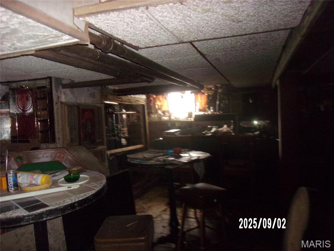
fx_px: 261
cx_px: 167
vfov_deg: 51.4
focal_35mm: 27
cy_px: 126
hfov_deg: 65.3
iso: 500
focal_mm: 4.9
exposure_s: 1/34
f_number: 3
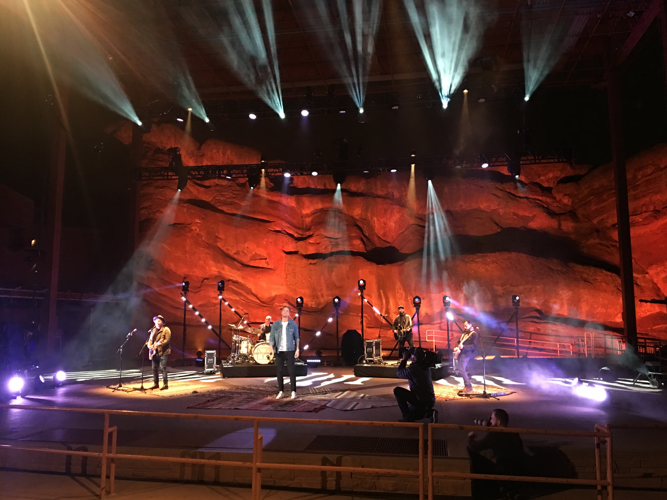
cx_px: 334
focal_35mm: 29
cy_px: 250
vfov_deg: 48.2
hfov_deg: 61.7
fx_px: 559
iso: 80
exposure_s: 1/4
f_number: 2.2
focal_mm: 4.15
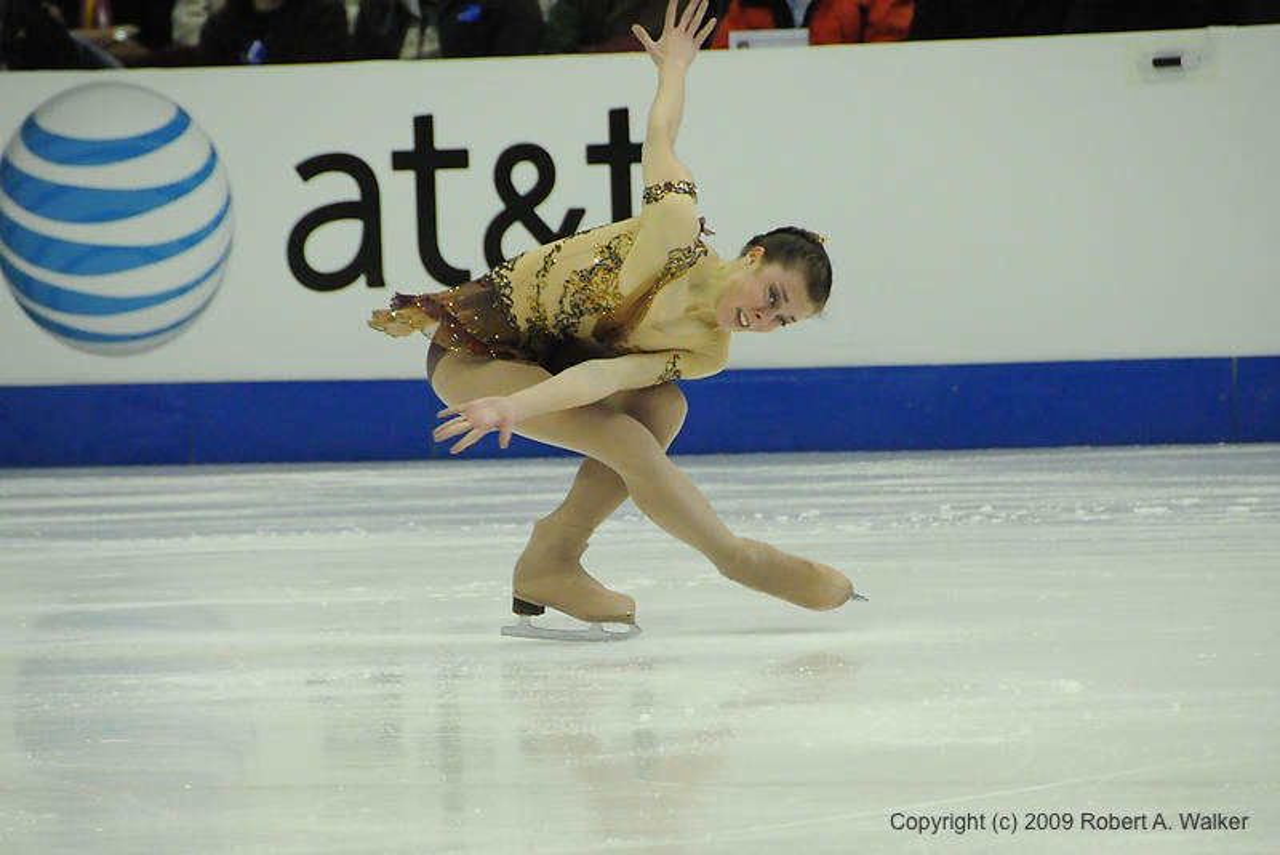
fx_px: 10670
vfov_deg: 4.6
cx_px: 640
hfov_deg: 6.9
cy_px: 428
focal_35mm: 300
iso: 3200
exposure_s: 1/1000
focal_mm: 200
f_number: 5.6
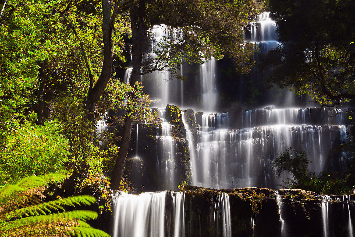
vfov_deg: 16.9
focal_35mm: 80
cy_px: 207
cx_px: 143
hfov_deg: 25.3
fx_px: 789
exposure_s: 10
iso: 31
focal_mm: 44
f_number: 22
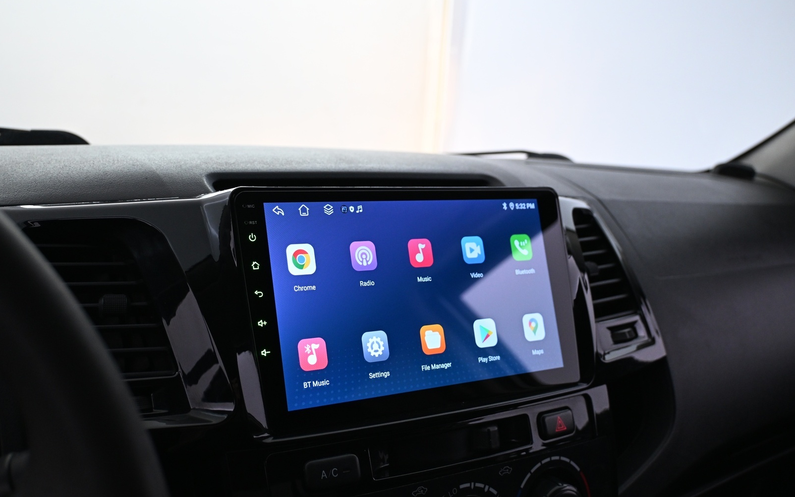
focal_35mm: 36
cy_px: 263
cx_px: 398
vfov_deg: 35.8
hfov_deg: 54.6
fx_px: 769
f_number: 4.2
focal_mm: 23
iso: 1100
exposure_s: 1/40
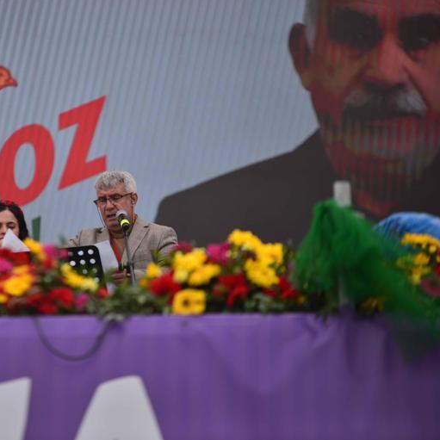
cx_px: 124
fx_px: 3681
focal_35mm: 256
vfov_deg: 6.8
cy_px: 220
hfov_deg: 6.8
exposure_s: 1/4000
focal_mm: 200
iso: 180
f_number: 2.8
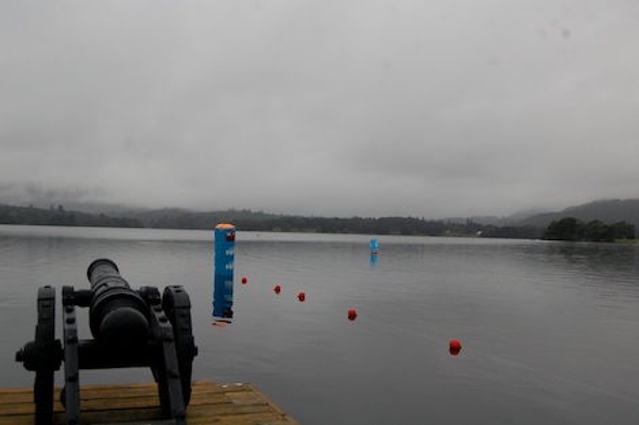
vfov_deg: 34.2
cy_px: 212
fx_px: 692
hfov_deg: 49.6
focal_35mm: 39
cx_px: 320
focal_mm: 26
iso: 720
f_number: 7.1
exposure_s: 1/30
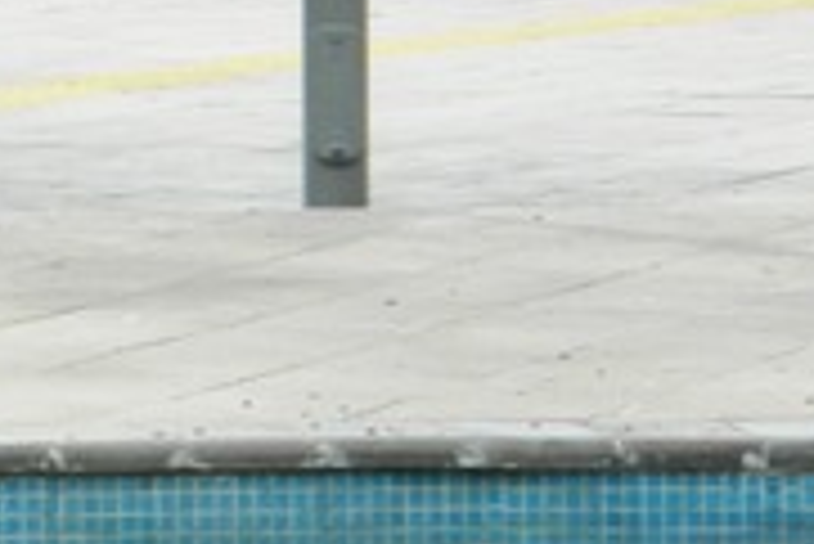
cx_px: -490
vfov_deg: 2.5
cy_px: -459
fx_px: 12491
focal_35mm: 552
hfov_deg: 3.7
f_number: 4.9
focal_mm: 27
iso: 80
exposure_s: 1/200
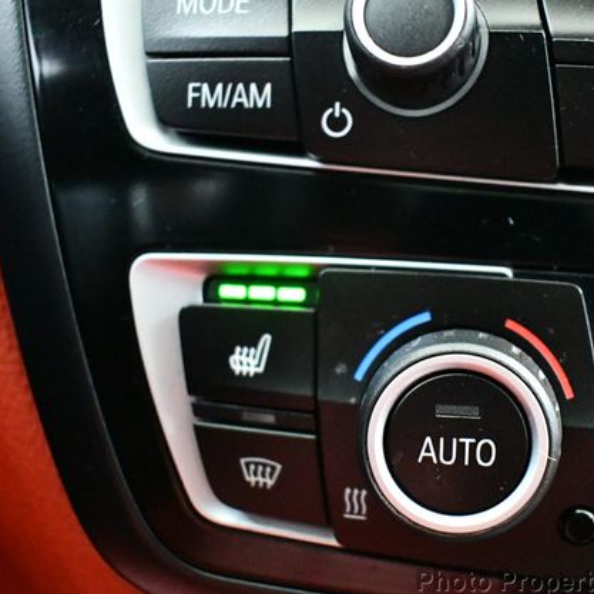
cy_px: 303
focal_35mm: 47
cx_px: 399
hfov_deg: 35.7
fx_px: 912
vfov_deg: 36.1
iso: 12800
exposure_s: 1/60
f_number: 3.5
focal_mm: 18
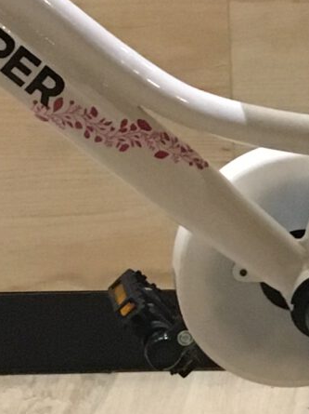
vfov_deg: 11.8
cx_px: 293
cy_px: 275
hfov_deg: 8.8
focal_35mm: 167
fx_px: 1991
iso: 320
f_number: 2.2
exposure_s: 1/17
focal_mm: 4.15
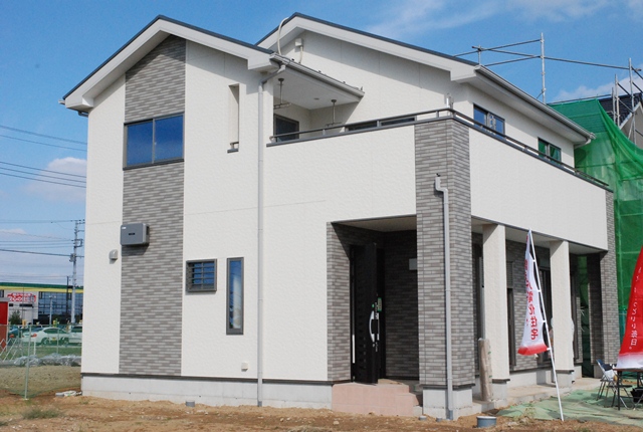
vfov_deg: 29.1
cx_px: 322
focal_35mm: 46
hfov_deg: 42.2
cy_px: 216
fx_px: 832
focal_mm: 31
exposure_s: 1/1000
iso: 1600
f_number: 16
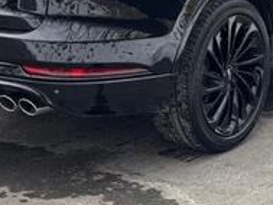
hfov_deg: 15.4
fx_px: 1010
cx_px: 175
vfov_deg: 11.3
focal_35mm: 128
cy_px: -48
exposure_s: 1/2273
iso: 100
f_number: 1.78
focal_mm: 6.76
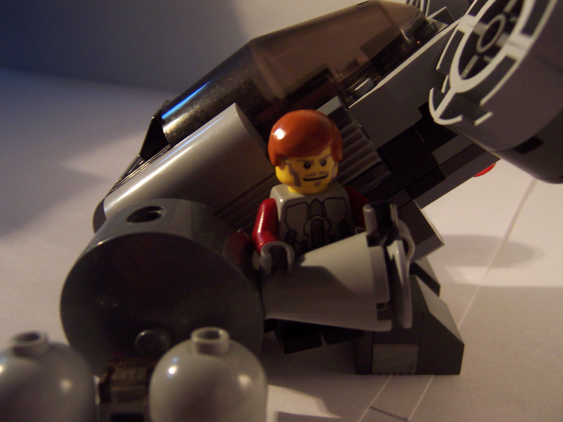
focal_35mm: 36
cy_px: 211
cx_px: 282
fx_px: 586
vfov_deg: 39.7
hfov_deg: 51.4
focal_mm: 5.6
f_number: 2.8
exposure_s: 1/8
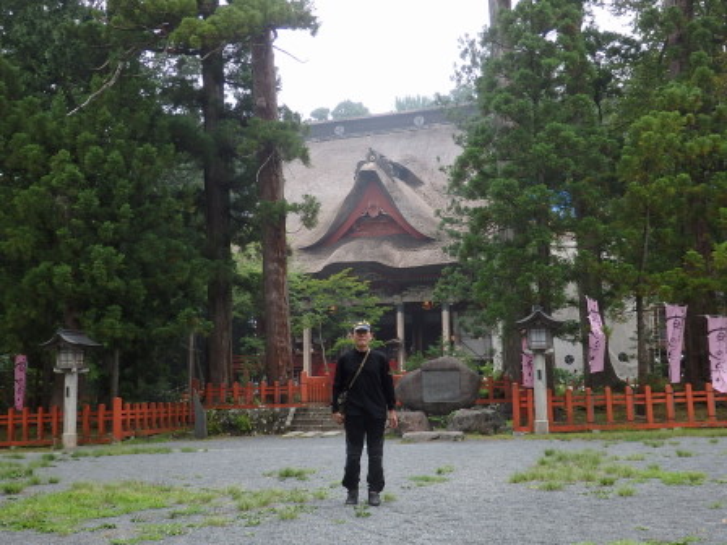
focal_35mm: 45
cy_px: 272
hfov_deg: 42.1
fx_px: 945
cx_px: 364
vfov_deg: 32.2
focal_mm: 8
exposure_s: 1/60
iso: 125
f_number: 3.8
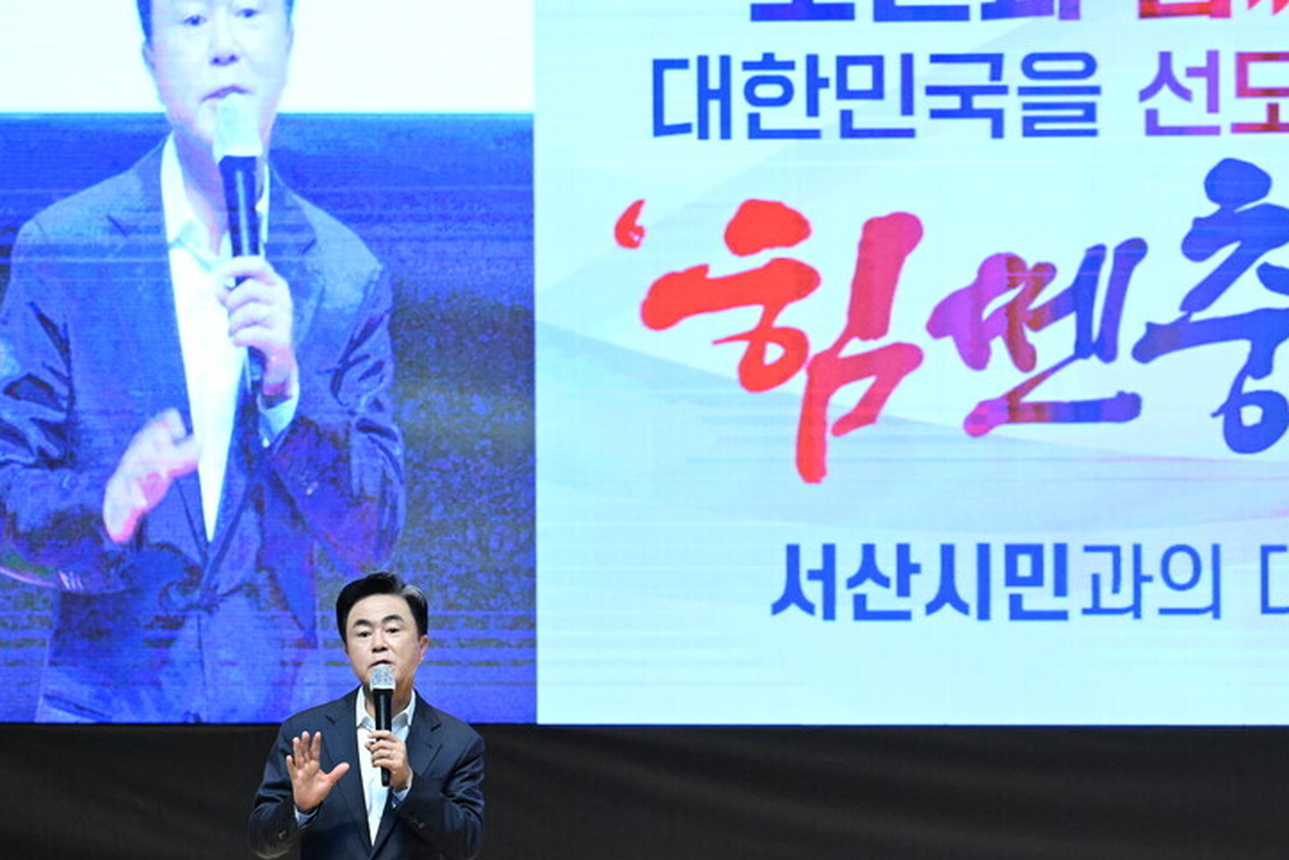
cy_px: 414
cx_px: 1052
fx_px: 7914
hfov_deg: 9.3
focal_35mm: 221
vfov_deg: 6.2
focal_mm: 125
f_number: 5
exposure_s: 1/320
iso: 6400
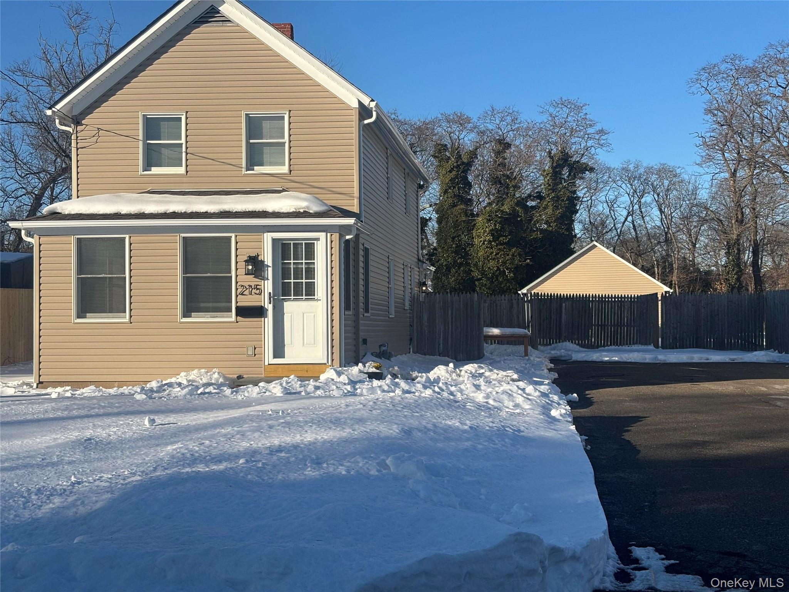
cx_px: 394
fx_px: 1185
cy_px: 296
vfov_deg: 28.0
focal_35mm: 52
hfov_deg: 36.8
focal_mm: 5.96
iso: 40
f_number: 1.6
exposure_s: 1/3021
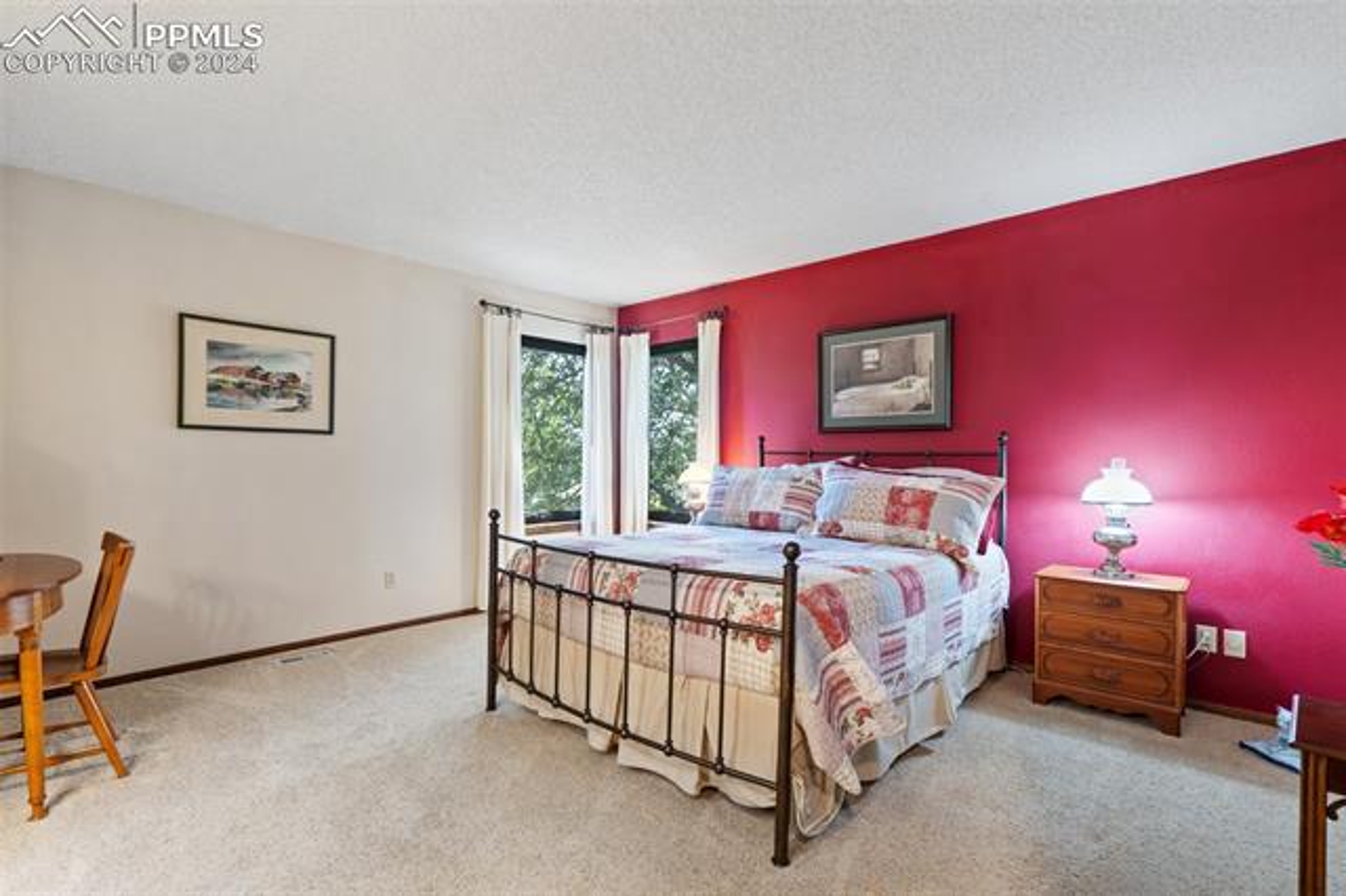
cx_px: 673
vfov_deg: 73.7
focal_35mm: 16
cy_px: 448
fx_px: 598
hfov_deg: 96.8
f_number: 7.1
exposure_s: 1
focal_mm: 16
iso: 640
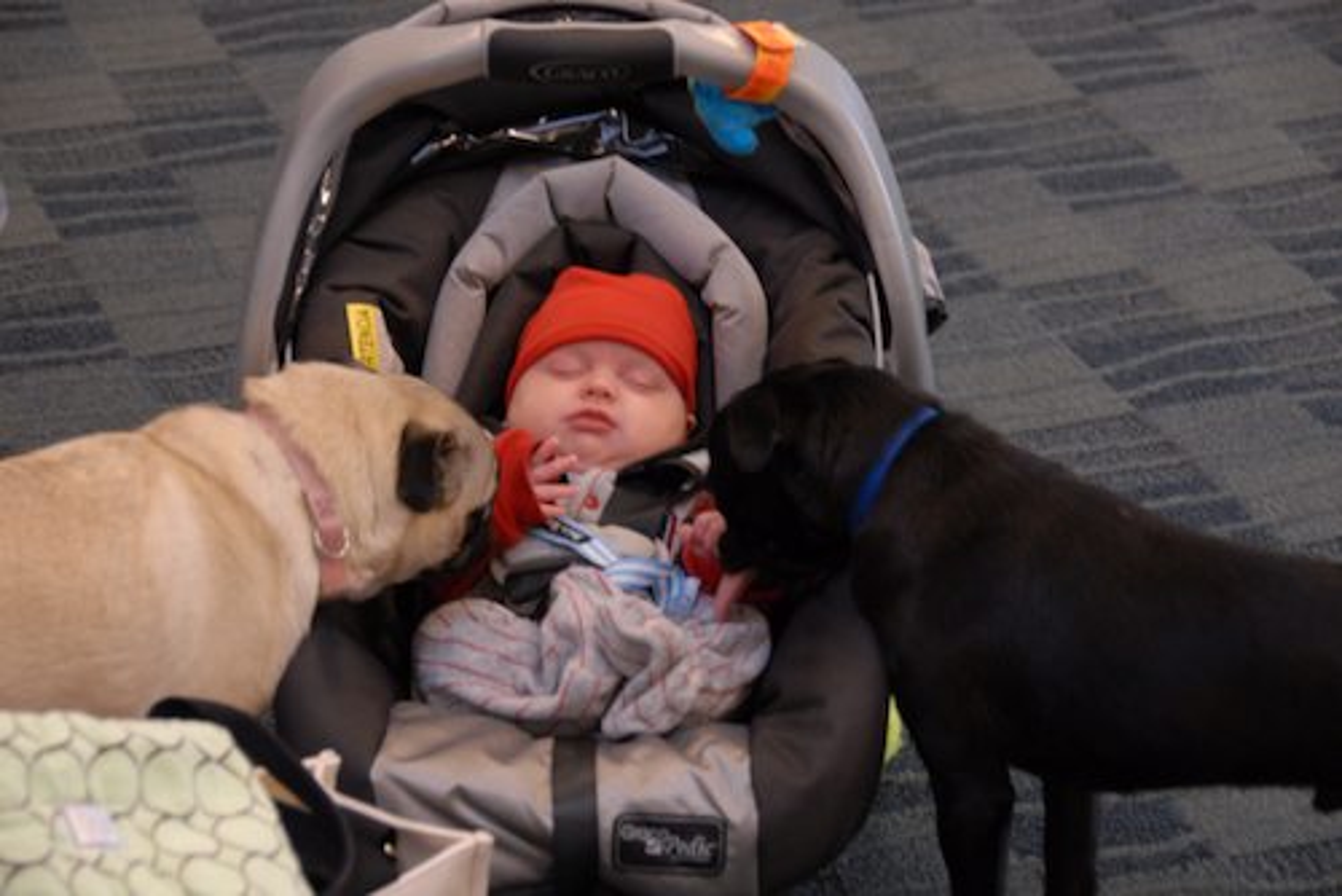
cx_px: 671
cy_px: 448
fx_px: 3916
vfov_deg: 13.1
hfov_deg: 19.4
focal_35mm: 105
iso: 500
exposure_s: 1/25
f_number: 5
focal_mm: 70
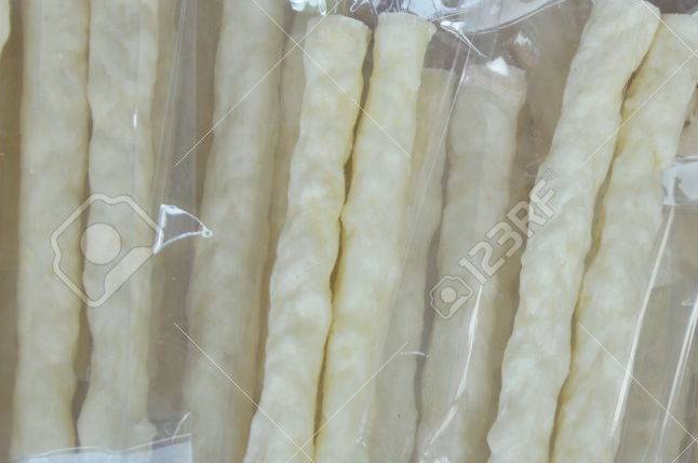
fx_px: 2808
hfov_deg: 14.0
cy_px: 205
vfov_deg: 9.4
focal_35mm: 145
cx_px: 694
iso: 100
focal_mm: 48
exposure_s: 1/60
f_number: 8
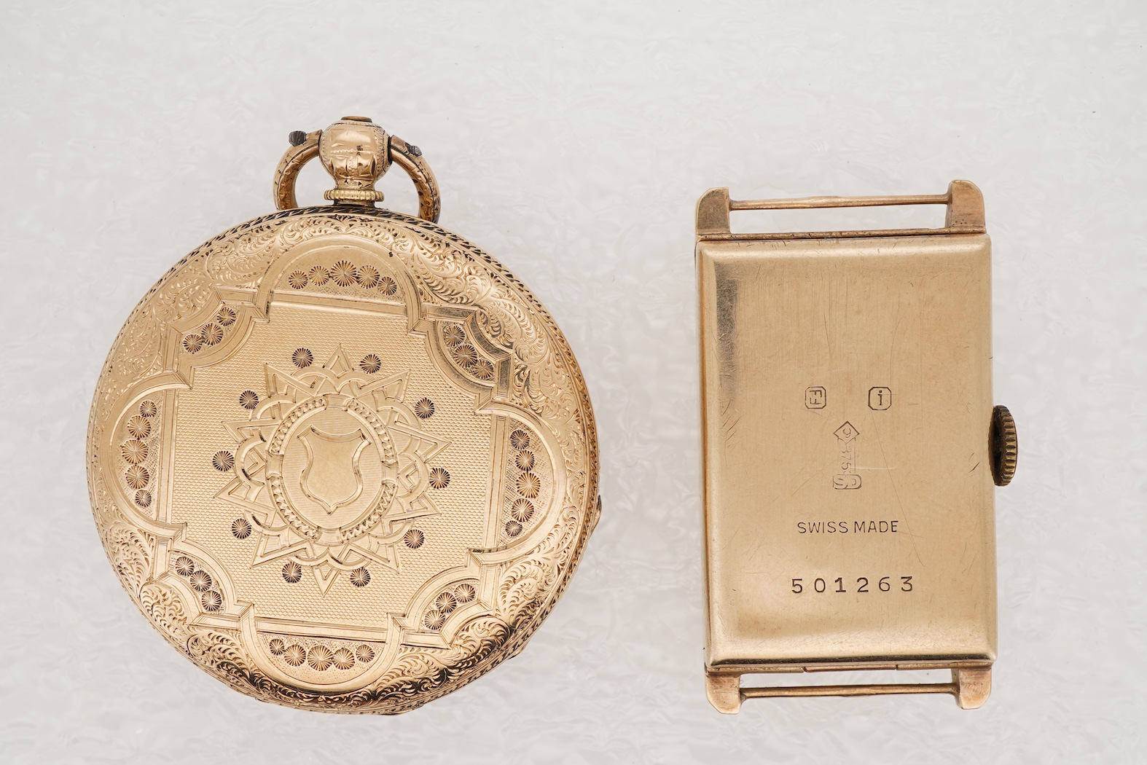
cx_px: 574
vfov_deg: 29.9
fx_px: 1434
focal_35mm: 45
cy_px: 382
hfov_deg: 43.6
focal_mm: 30
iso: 160
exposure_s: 1/160
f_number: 22
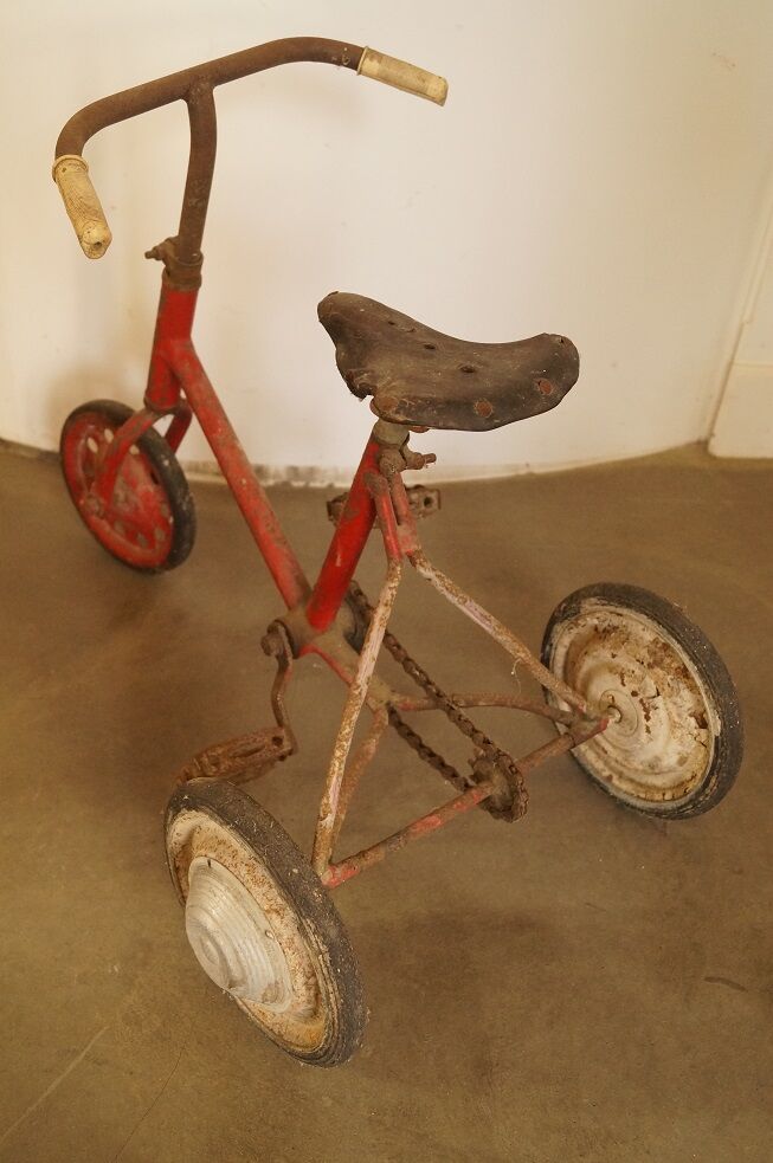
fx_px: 1162
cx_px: 386
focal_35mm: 36
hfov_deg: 36.8
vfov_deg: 53.2
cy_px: 582
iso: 1600
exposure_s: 1/80
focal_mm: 24
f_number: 4.5
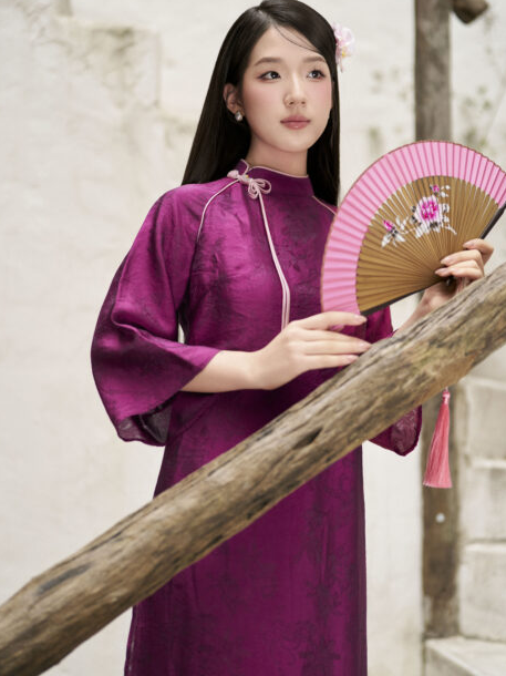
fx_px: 1073
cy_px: 318
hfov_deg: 26.5
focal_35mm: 55
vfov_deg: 34.9
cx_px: 254
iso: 640
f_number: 1.6
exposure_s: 1/1000
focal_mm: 50
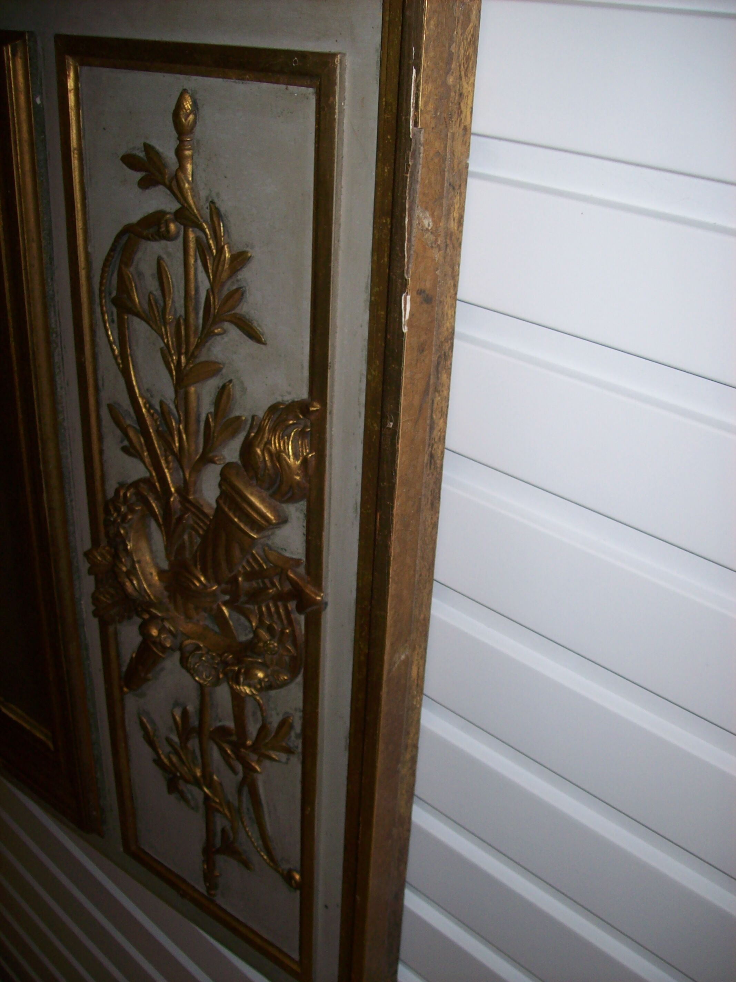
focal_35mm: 36
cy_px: 491
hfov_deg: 39.6
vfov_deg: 51.4
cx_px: 368
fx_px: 1021
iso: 80
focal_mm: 6
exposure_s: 1/64
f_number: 2.7
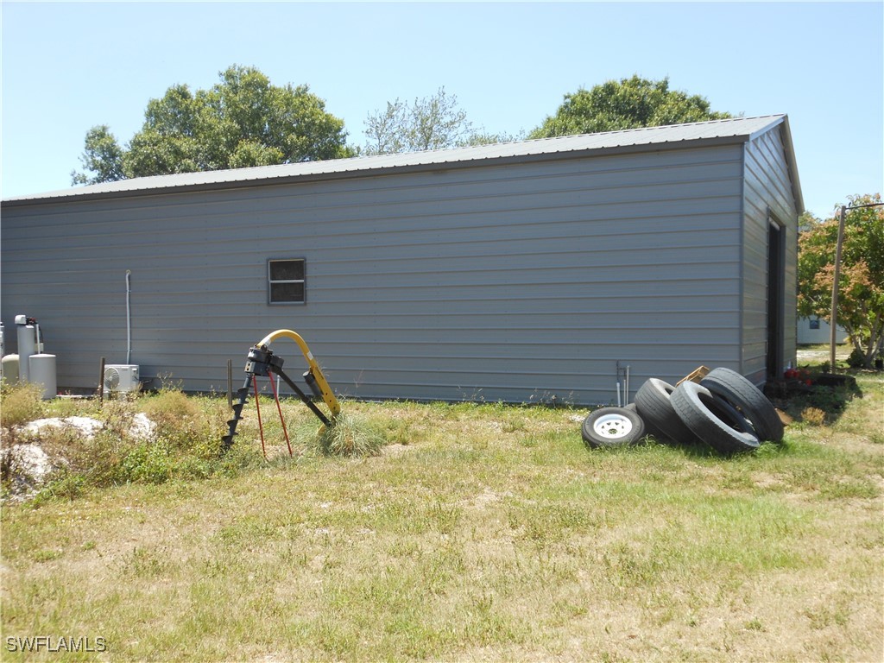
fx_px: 970
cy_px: 332
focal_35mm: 38
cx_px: 442
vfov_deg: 37.7
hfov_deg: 49.0
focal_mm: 6.8
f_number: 3.6
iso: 80
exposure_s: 1/400
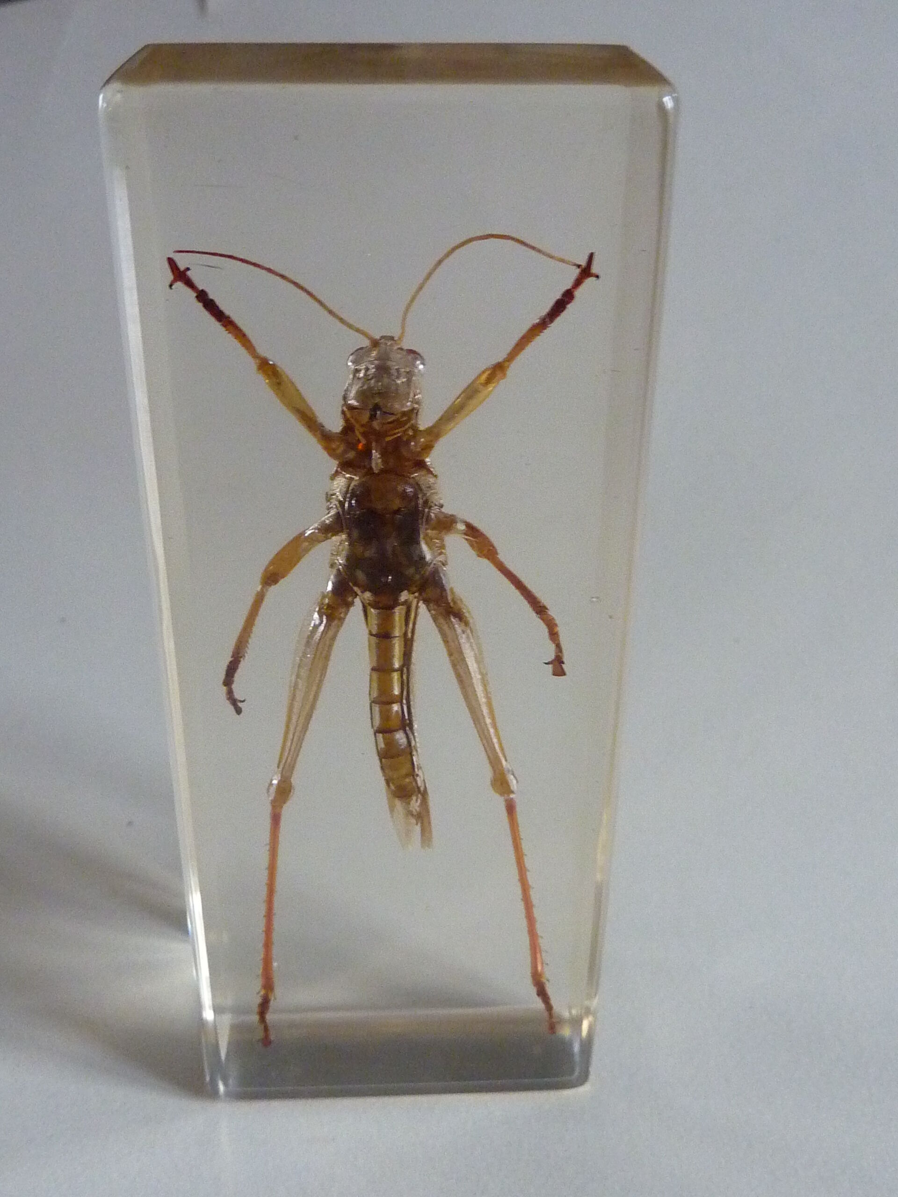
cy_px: 598
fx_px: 1245
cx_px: 449
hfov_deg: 39.7
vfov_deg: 51.4
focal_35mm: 36
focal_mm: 4.1
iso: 400
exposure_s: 1/13
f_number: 3.3
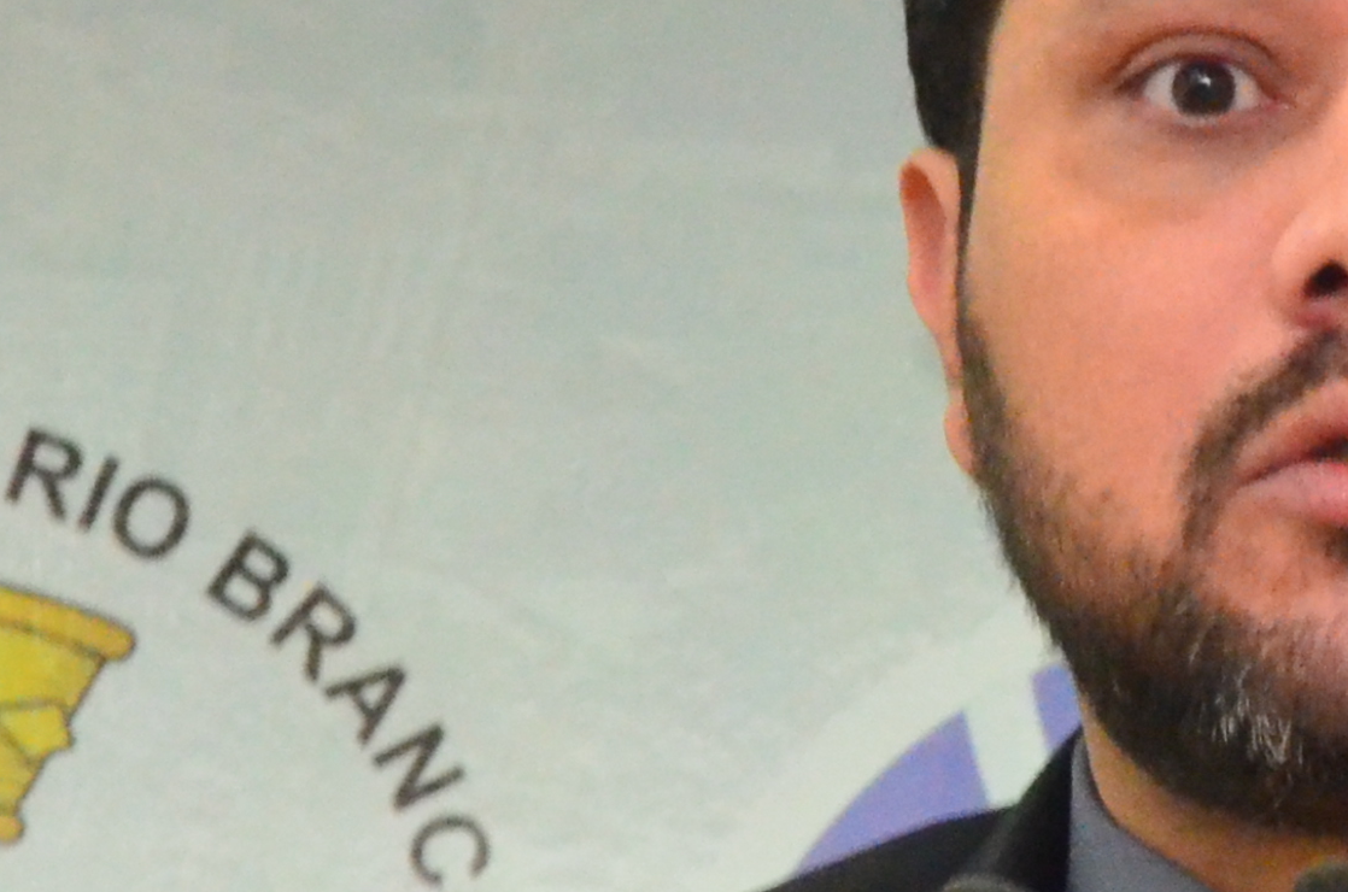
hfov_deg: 5.0
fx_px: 15317
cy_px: 1038
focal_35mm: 410
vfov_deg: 3.3
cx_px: 1414
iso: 5000
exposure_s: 1/40
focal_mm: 62
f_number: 11
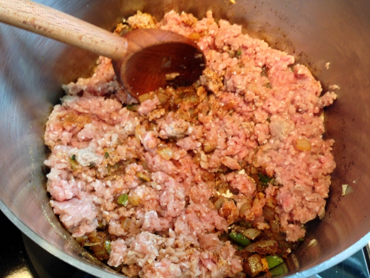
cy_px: 139
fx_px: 353
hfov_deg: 55.4
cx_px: 185
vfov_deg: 42.9
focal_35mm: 33
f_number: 2.4
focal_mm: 4.12
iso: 64
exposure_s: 1/20
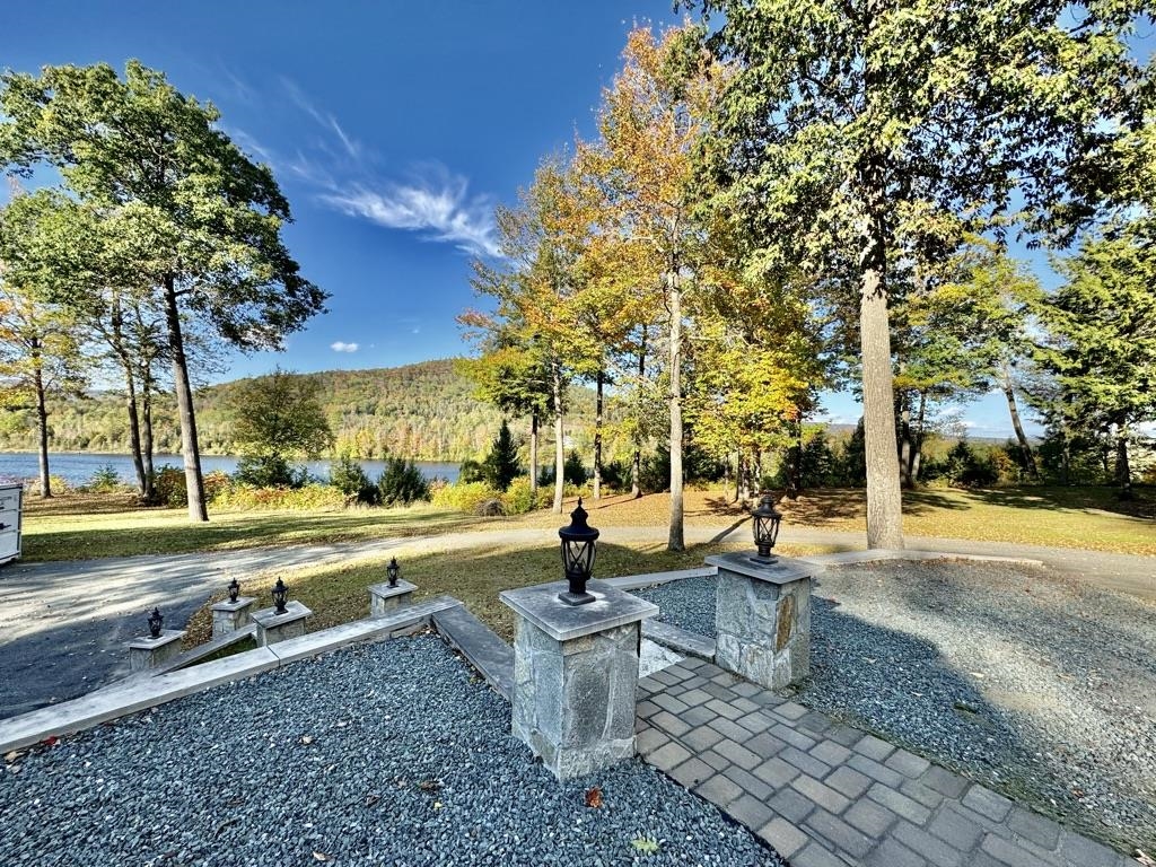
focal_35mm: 14
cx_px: 578
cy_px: 434
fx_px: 468
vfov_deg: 85.7
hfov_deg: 102.1
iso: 50
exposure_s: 1/787
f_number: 2.2
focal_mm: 2.22
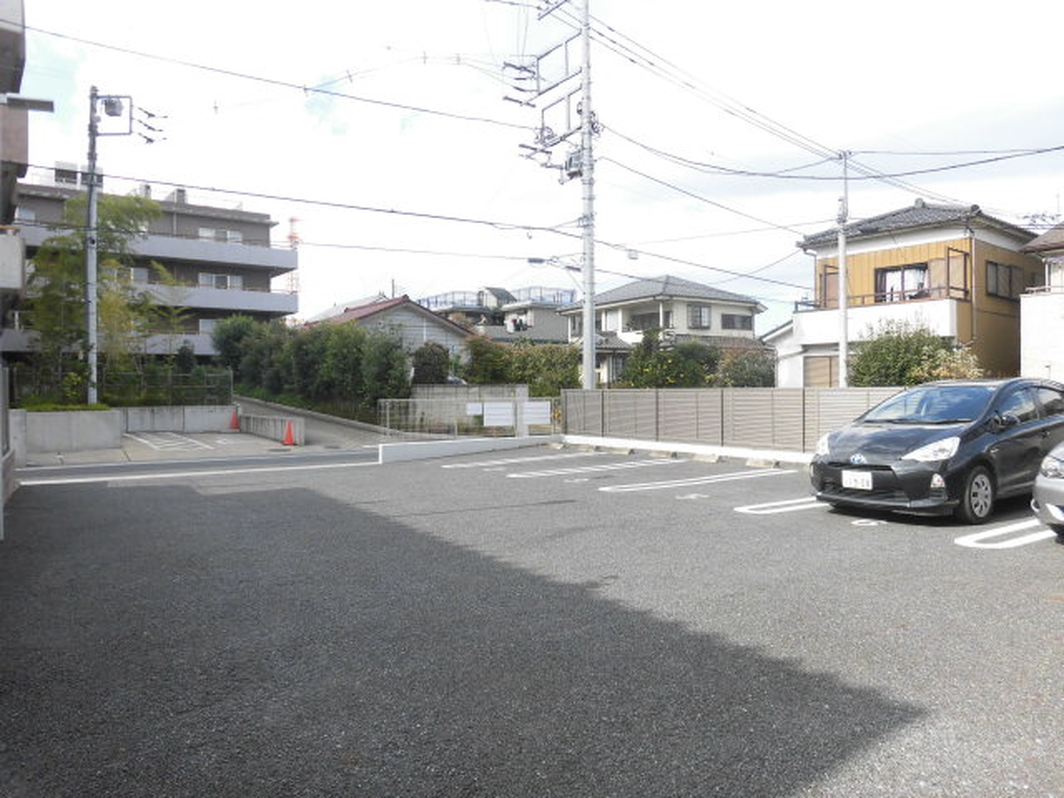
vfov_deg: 56.8
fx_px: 738
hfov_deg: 71.6
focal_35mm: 24
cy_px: 399
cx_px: 532
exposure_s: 1/500
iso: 100
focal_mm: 4.3
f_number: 3.1
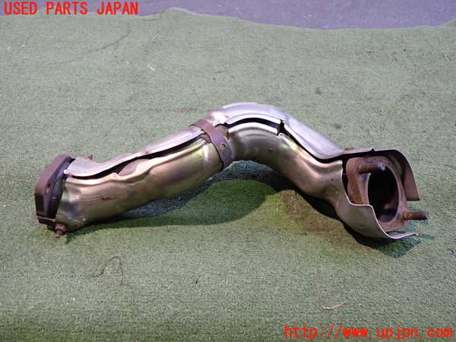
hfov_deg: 60.0
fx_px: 395
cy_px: 171
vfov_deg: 46.8
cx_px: 228
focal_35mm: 30
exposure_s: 1/30
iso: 400
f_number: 2.3
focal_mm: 5.4
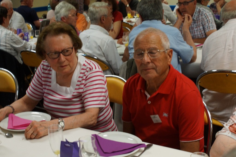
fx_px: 344
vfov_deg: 25.7
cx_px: 118
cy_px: 78
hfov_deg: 37.9
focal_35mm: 52
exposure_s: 1/60
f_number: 5.6
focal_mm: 35
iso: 1600
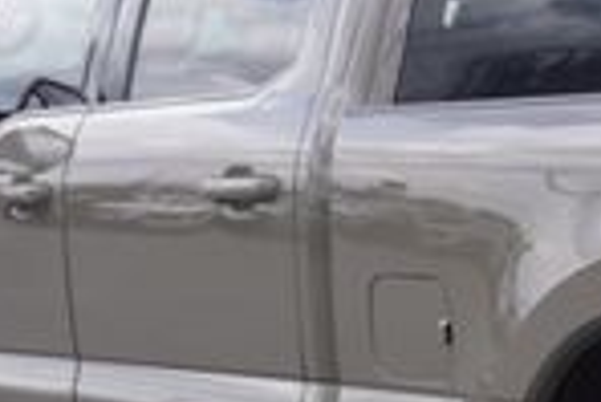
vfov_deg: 9.9
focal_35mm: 136
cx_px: 796
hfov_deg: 14.4
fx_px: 2275
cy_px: 508
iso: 100
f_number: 5.6
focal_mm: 21
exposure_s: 1/160
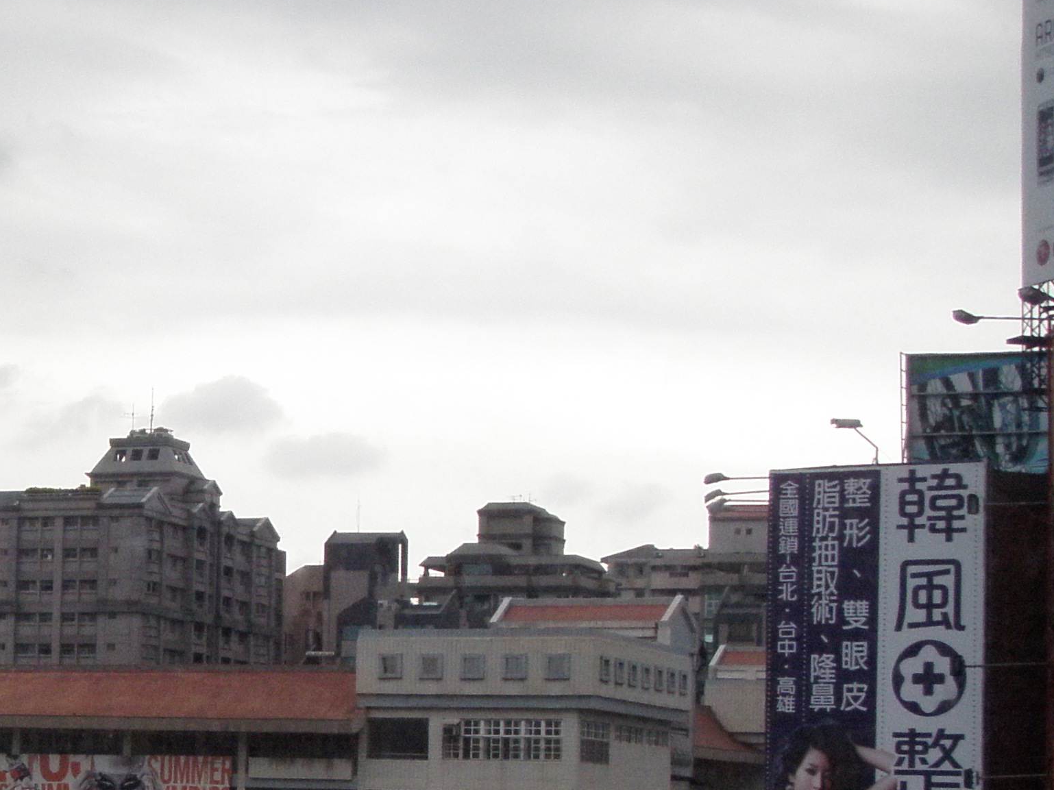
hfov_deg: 16.0
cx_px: 42
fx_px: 3684
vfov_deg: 12.2
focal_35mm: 121
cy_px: 686
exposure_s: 1/500
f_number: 4
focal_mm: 9.13
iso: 250
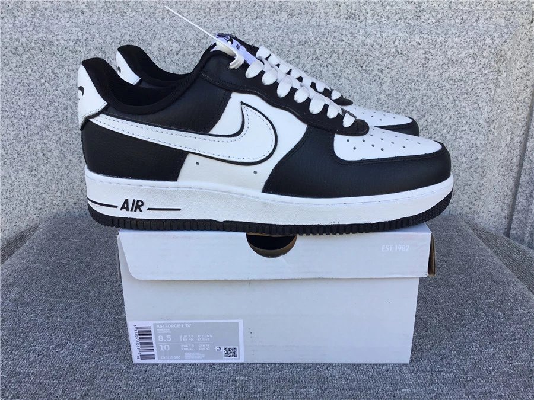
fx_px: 478
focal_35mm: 31
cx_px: 267
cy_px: 200
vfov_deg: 45.4
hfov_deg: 58.4
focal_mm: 3.3
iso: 25
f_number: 2.4
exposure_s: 1/121
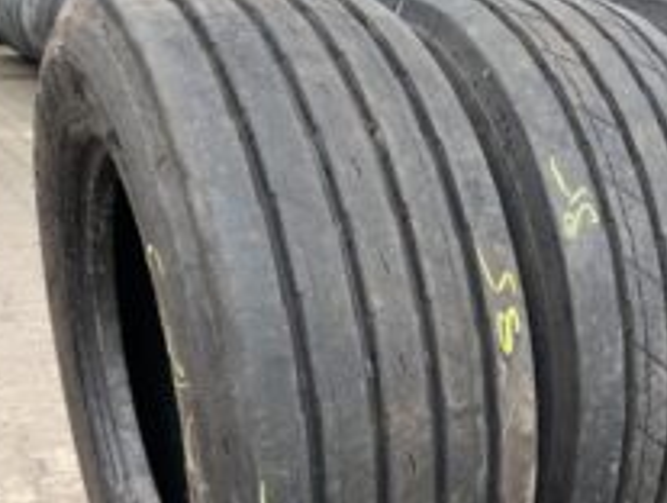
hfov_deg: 33.7
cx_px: 593
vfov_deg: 26.9
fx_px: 1042
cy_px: 356
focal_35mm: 54
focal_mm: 4.25
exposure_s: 1/122
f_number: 1.8
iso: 32
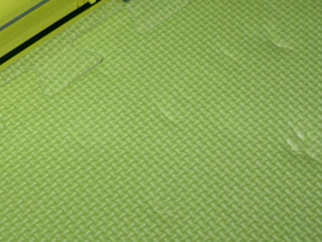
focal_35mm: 93
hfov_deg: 20.4
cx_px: 4
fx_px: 866
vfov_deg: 15.7
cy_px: 16
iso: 70
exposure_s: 1/64
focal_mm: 6.7
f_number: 2.9
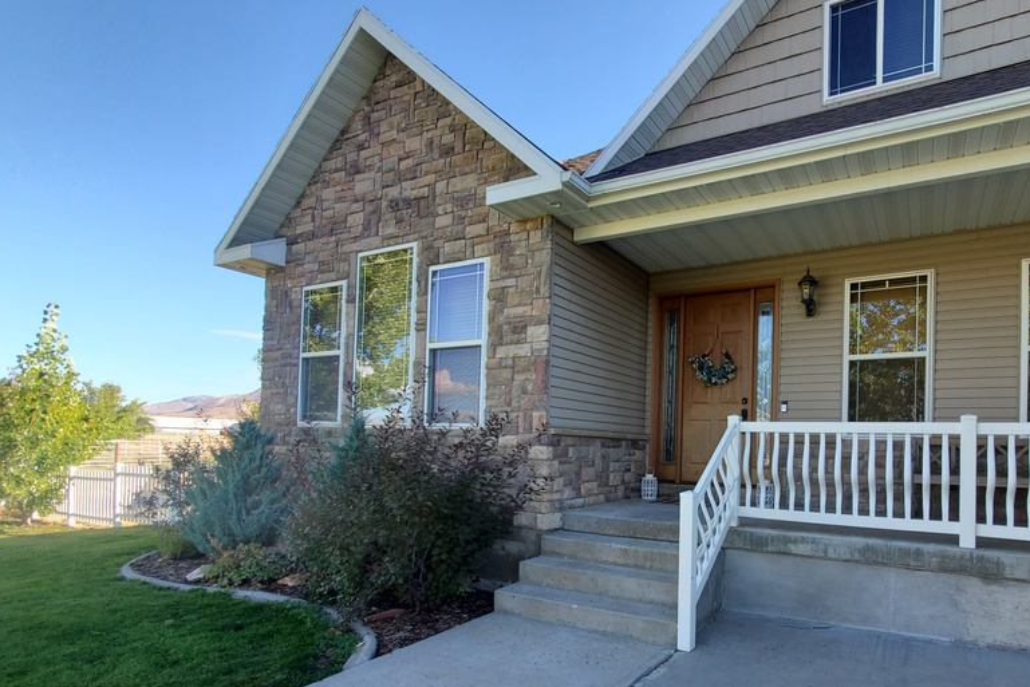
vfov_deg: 65.9
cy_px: 450
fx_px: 515
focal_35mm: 18
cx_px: 652
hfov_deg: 88.0
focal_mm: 1.8
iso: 50
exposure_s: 1/250
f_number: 2.2
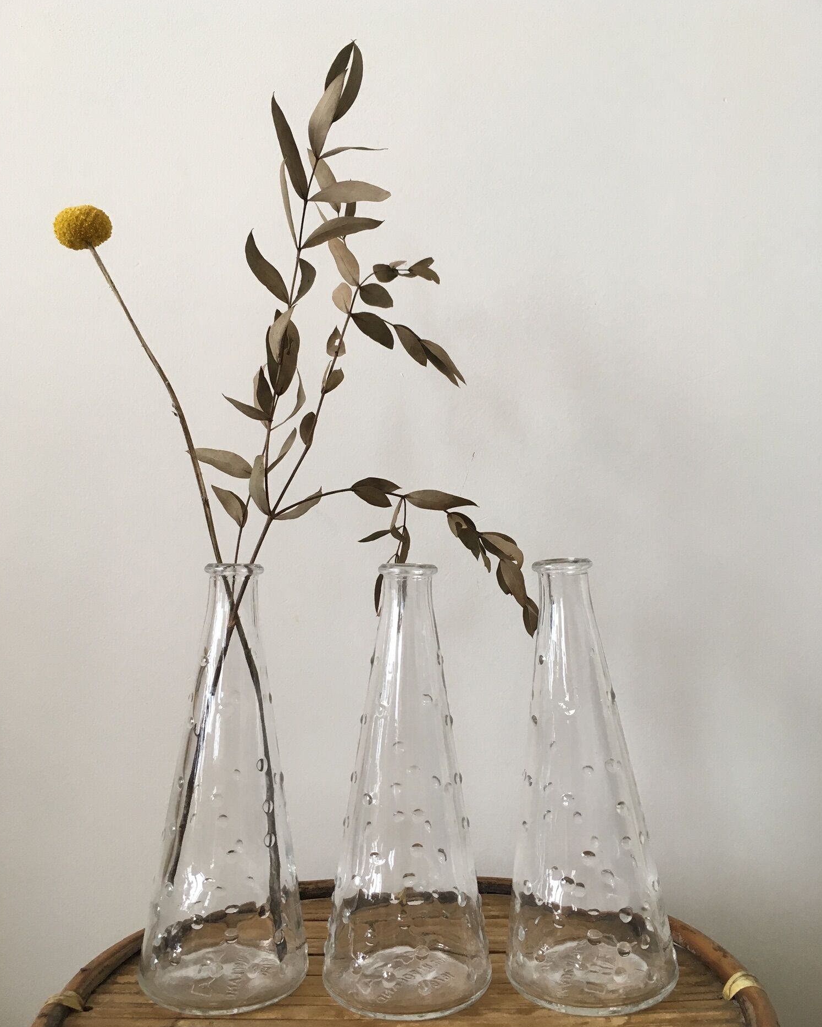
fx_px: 943
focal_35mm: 31
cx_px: 405
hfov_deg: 47.1
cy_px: 522
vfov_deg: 57.2
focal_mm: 4.15
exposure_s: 1/33
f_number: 2.2
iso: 40
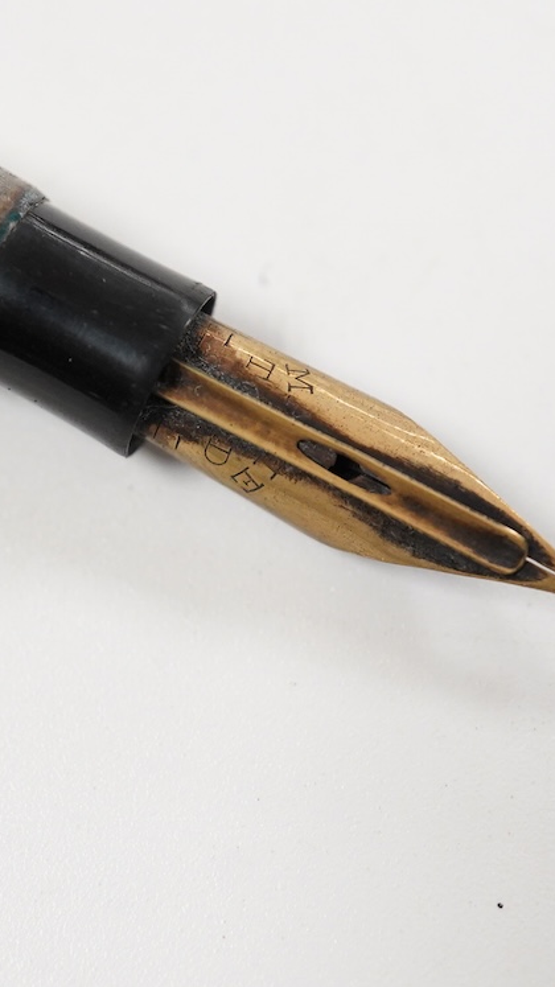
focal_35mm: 71
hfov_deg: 16.9
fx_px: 1858
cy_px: 493
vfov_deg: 29.8
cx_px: 183
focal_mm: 30
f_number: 9
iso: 2500
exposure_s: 1/200
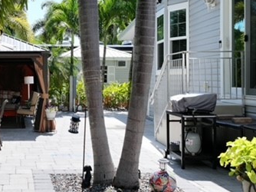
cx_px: 26
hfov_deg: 38.5
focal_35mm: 46
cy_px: 75
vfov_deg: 31.4
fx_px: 340
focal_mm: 12.29
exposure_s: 1/2000
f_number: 2.8
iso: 240
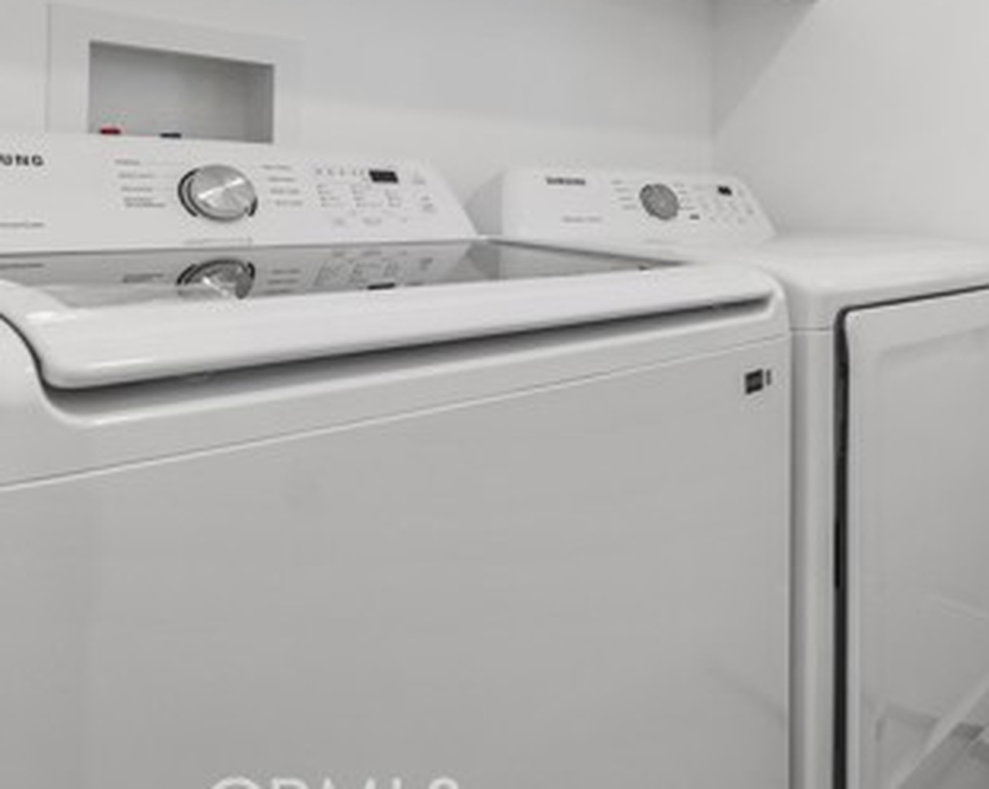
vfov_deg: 47.6
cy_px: 175
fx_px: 848
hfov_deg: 55.5
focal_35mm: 29
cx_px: 814
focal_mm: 10
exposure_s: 1/13
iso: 320
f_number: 7.1
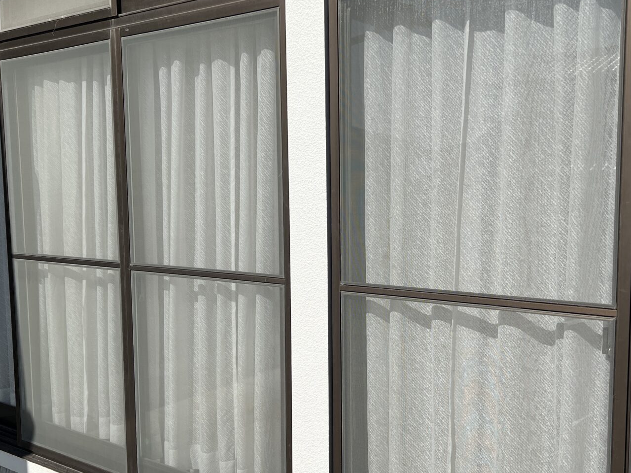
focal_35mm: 39
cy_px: 261
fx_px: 711
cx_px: 348
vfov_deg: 36.8
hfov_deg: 47.8
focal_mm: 5.7
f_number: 1.5
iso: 50
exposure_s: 1/9434
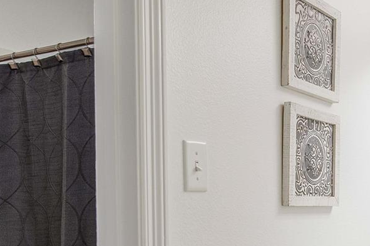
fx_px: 534
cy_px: 291
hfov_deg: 36.8
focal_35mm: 52
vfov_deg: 23.8
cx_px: 297
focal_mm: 15
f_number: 7.1
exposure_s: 1/10
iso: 250
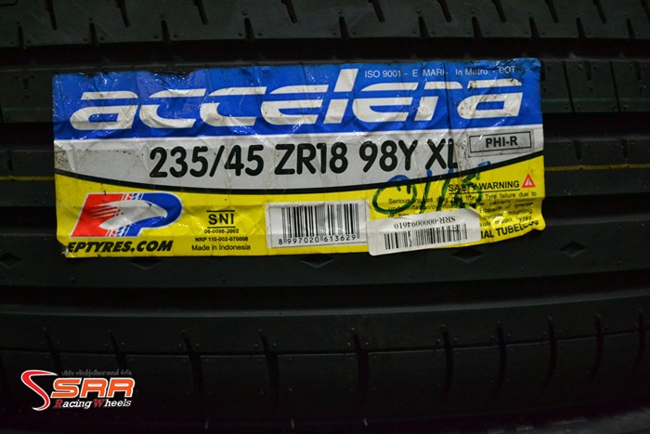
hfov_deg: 29.2
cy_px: 217
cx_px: 325
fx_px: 1246
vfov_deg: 19.7
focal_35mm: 69
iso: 3200
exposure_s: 1/25
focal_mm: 46
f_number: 5.3
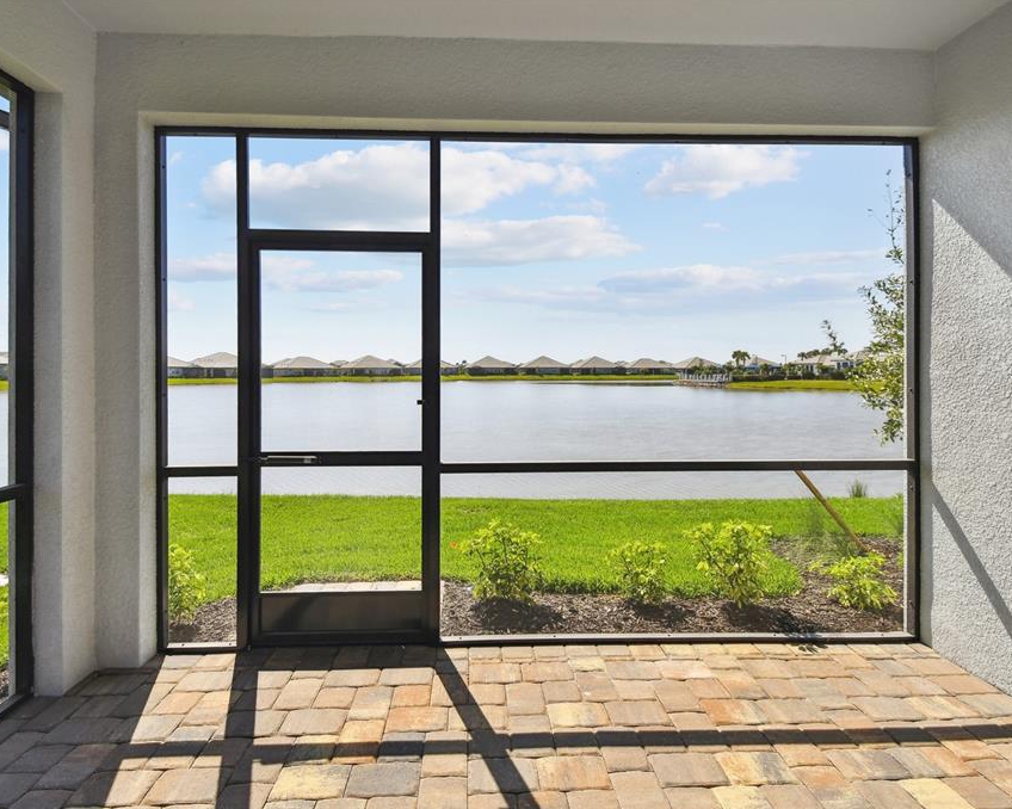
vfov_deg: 77.0
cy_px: 404
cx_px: 501
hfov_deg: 89.7
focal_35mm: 17
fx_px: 509
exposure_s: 1/1250
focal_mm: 10
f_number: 7.1
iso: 100
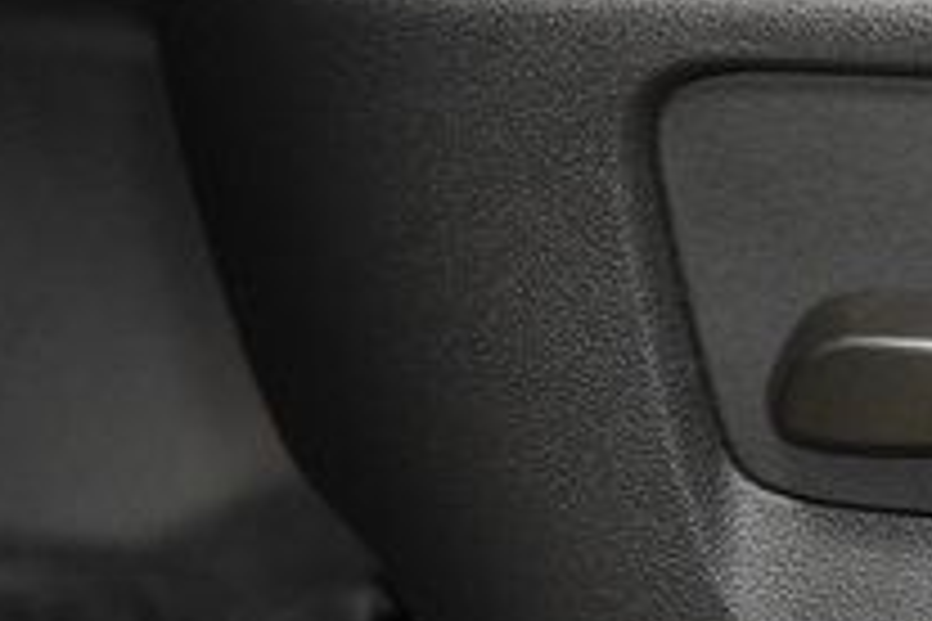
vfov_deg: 4.2
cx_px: 1193
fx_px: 8413
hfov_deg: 6.3
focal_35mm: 325
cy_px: 281
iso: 3200
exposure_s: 1/60
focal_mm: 70
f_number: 4.5
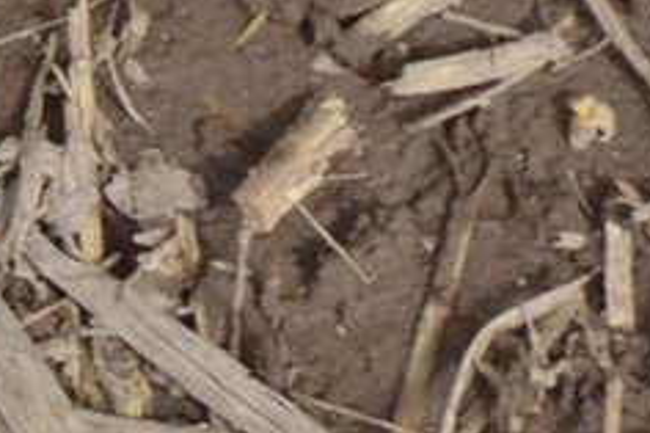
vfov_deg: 6.8
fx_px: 3139
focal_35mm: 174
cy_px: -1063
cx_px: 162
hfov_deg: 11.8
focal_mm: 16
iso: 180
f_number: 8
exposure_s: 1/250
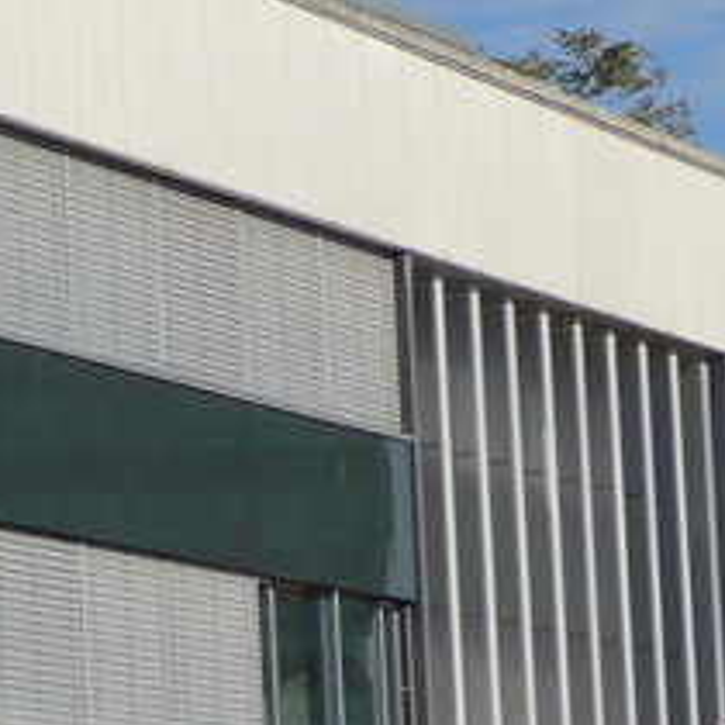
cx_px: -1284
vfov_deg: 7.5
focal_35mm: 232
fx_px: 5497
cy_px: 611
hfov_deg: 6.9
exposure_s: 1/1600
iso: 80
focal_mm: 9.5
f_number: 3.2
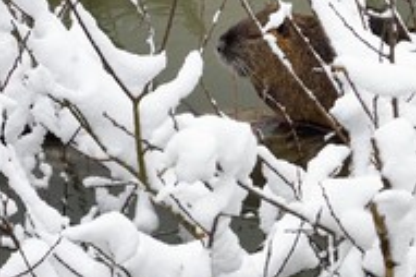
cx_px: 436
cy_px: 127
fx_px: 1778
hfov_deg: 13.1
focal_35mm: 154
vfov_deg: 8.9
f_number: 10
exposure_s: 1/160
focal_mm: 70
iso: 400
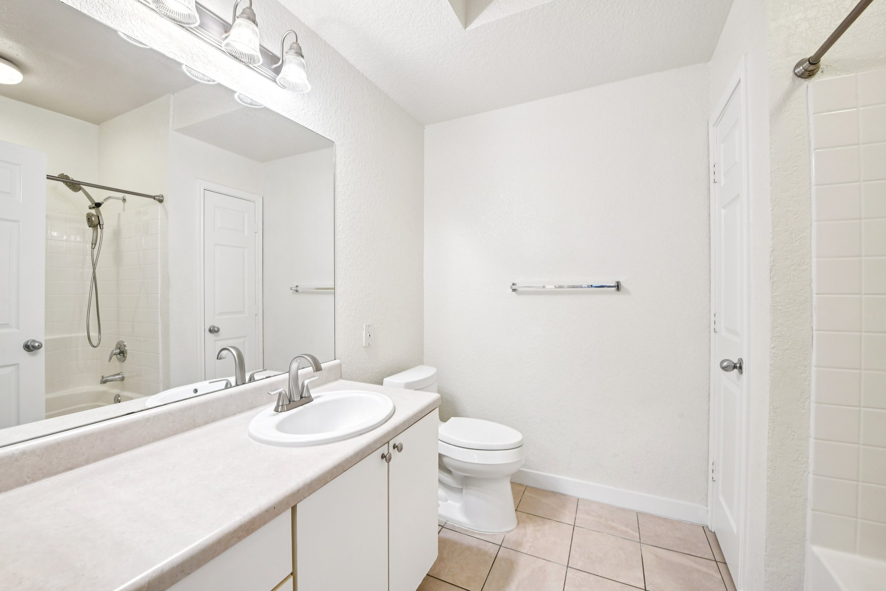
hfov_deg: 104.3
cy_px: 296
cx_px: 443
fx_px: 345
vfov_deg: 81.2
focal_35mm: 14
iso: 400
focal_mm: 14
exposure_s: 1/13
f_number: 8
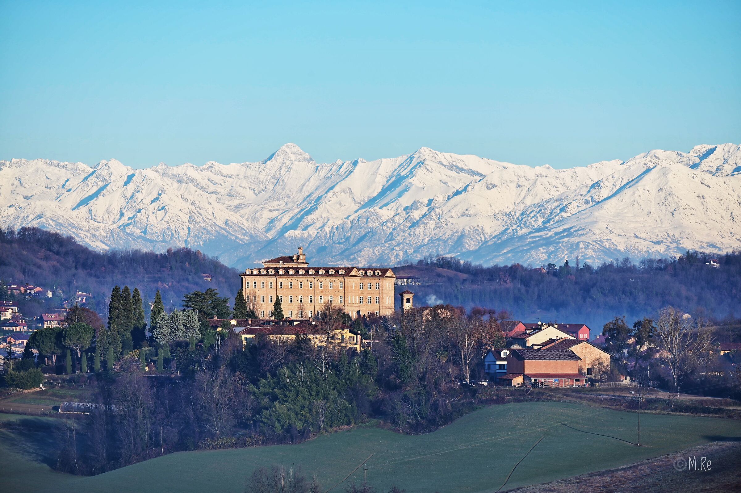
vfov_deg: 6.5
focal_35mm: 210
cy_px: 246
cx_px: 370
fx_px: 4320
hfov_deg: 9.8
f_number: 8
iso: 100
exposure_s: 1/320
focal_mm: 210
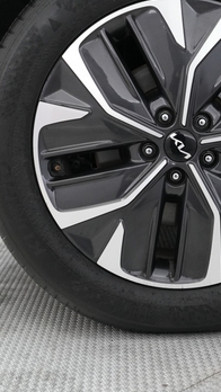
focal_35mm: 50
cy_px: 153
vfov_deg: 41.1
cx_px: 179
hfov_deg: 23.6
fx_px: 520
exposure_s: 1/160
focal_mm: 26
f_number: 2.8
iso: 4000
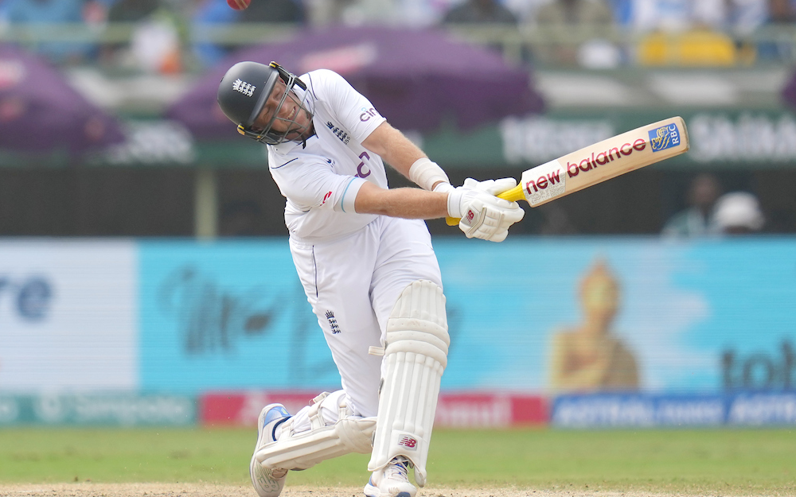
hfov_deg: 4.3
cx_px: 384
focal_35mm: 489
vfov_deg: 2.7
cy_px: 220
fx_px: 10608
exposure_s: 1/5000
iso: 400
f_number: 2.8
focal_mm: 400
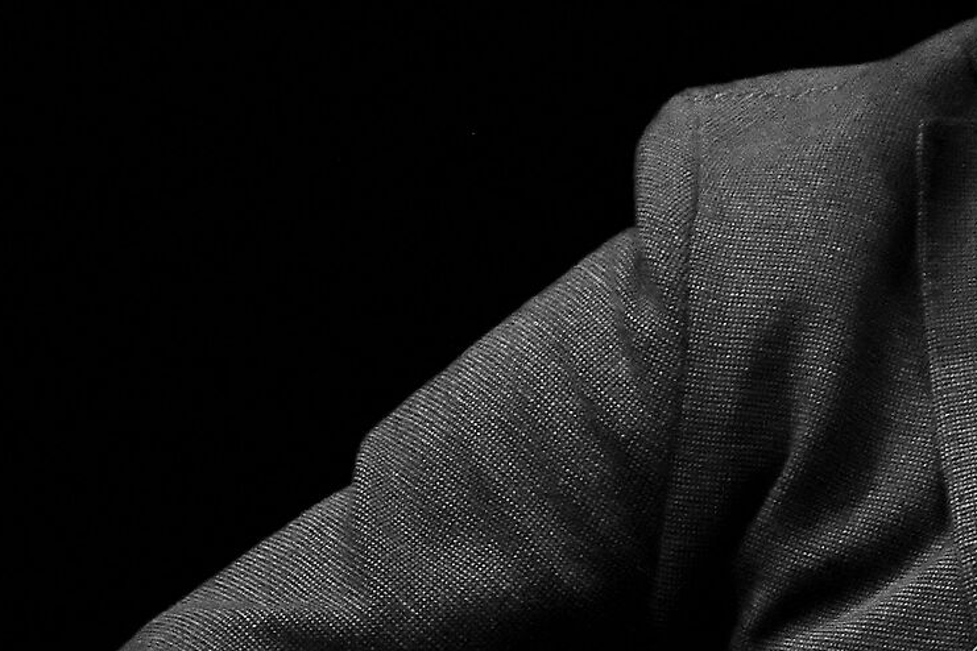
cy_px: 199
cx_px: 1427
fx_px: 26377
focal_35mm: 972
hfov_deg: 2.1
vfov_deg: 1.4
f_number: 6.3
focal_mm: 200
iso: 6400
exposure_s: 1/125
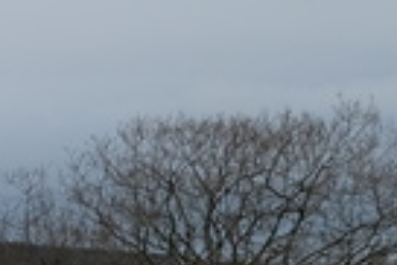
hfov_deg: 9.5
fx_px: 2252
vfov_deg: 6.5
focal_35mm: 204
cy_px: 600
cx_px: -374
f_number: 5.6
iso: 200
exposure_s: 1/300
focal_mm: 23.3
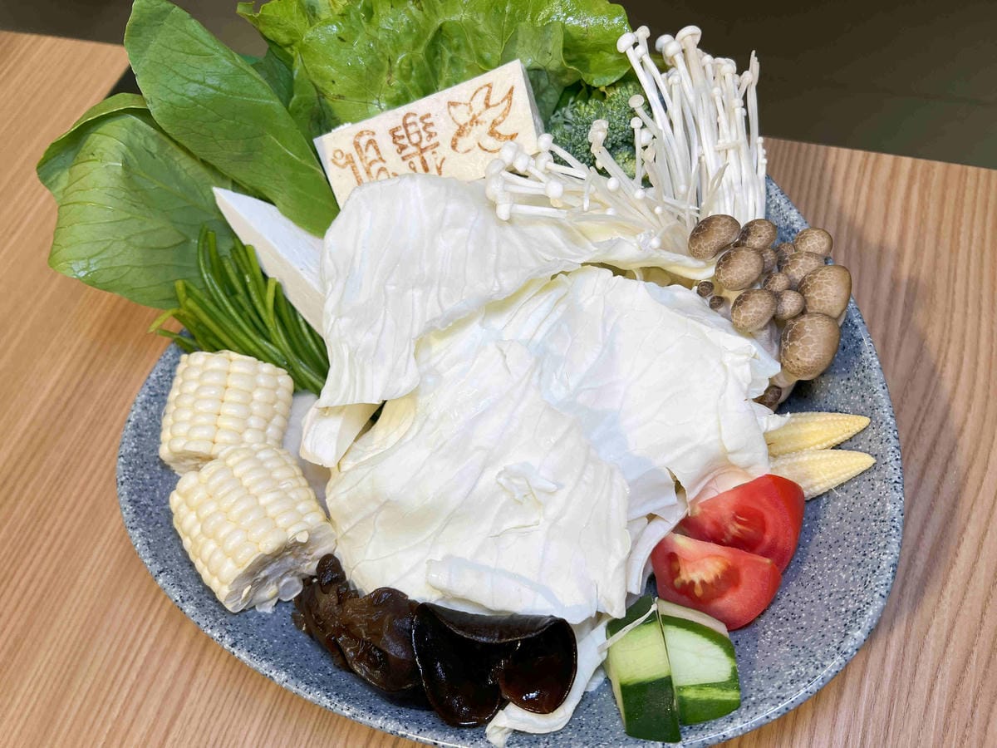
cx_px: 498
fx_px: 749
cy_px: 374
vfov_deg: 53.1
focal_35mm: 26
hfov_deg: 67.3
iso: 40
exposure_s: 1/120
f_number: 1.5
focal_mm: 5.7
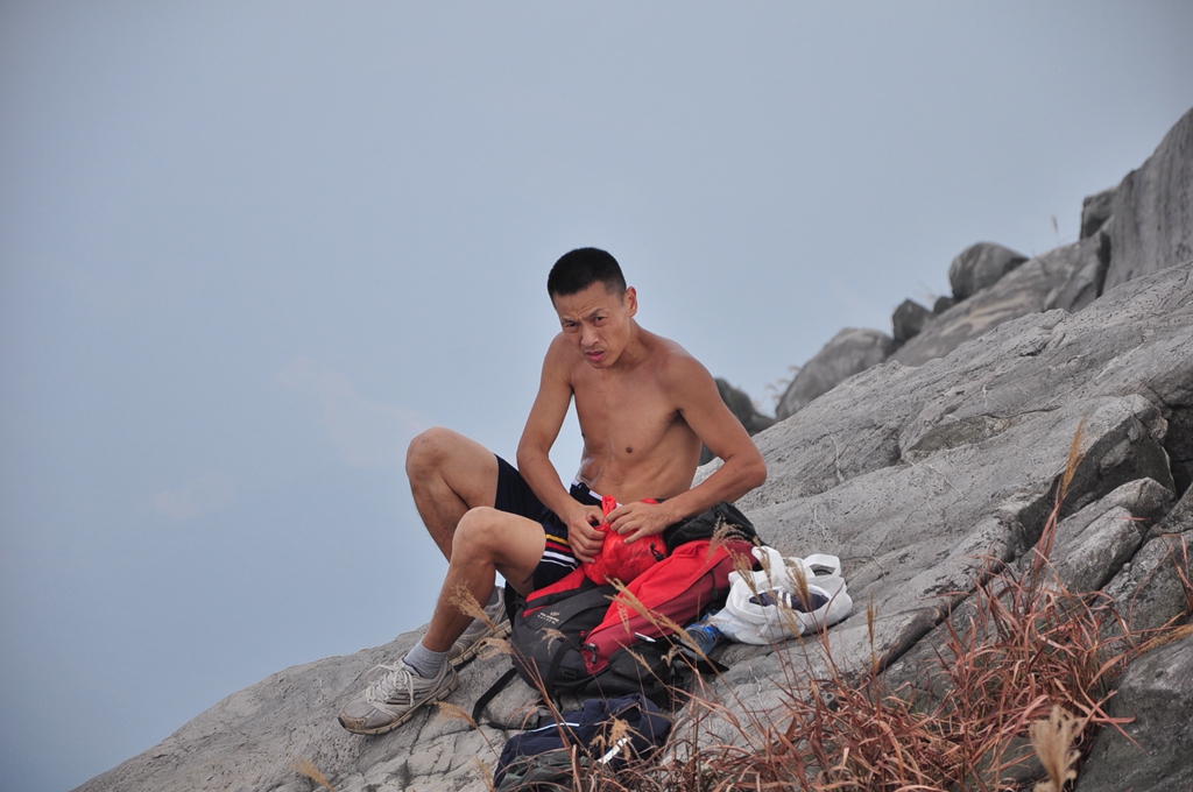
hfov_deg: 13.1
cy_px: 396
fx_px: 5213
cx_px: 596
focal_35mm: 158
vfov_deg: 8.7
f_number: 5.6
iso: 200
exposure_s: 1/800
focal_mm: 105
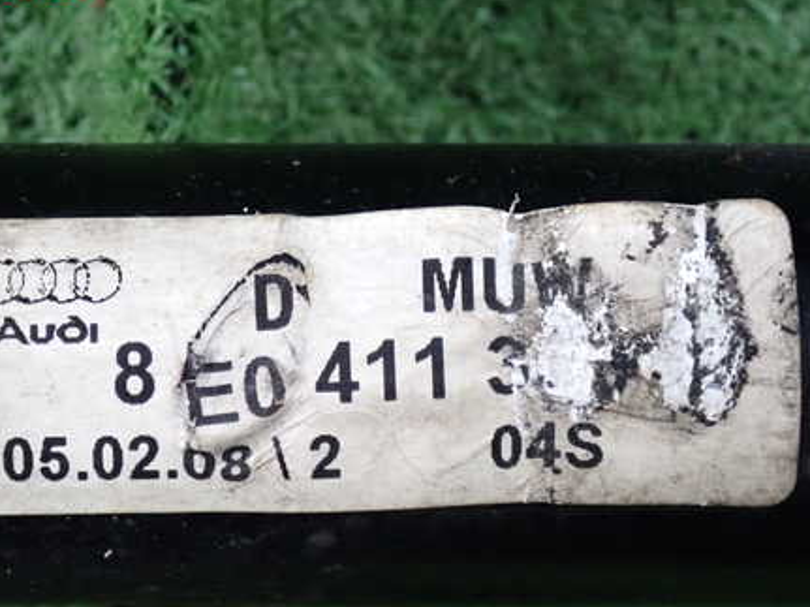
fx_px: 3064
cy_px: 385
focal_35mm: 131
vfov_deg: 11.3
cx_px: 308
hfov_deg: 15.0
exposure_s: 1/80
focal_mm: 16.79
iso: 800
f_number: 4.7
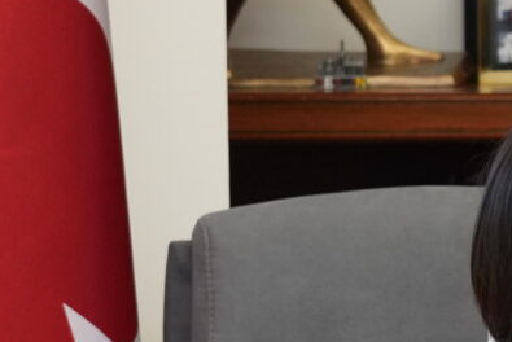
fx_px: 3871
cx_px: 1007
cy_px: 160
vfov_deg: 5.1
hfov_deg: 7.3
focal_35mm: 272
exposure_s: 1/125
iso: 1250
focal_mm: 42
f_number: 4
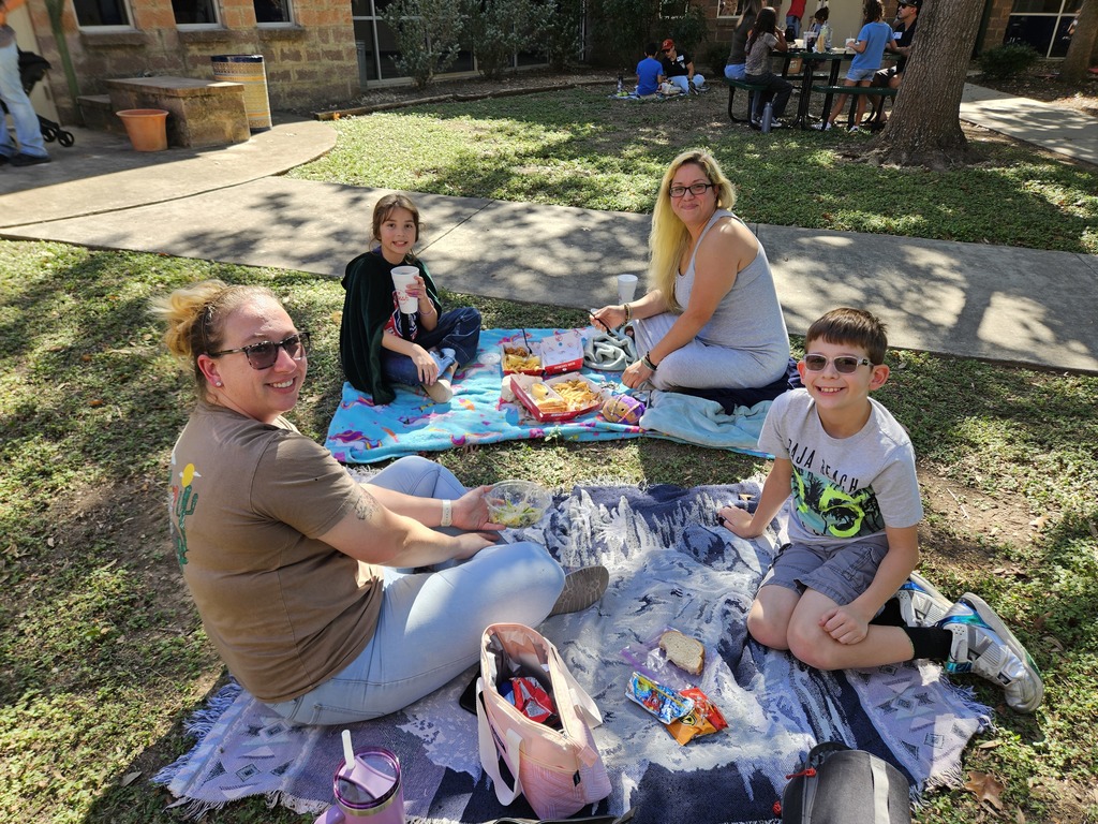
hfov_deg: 73.9
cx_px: 549
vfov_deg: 58.9
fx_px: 730
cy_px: 412
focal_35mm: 23
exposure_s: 1/315
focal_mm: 5.4
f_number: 1.8
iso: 25
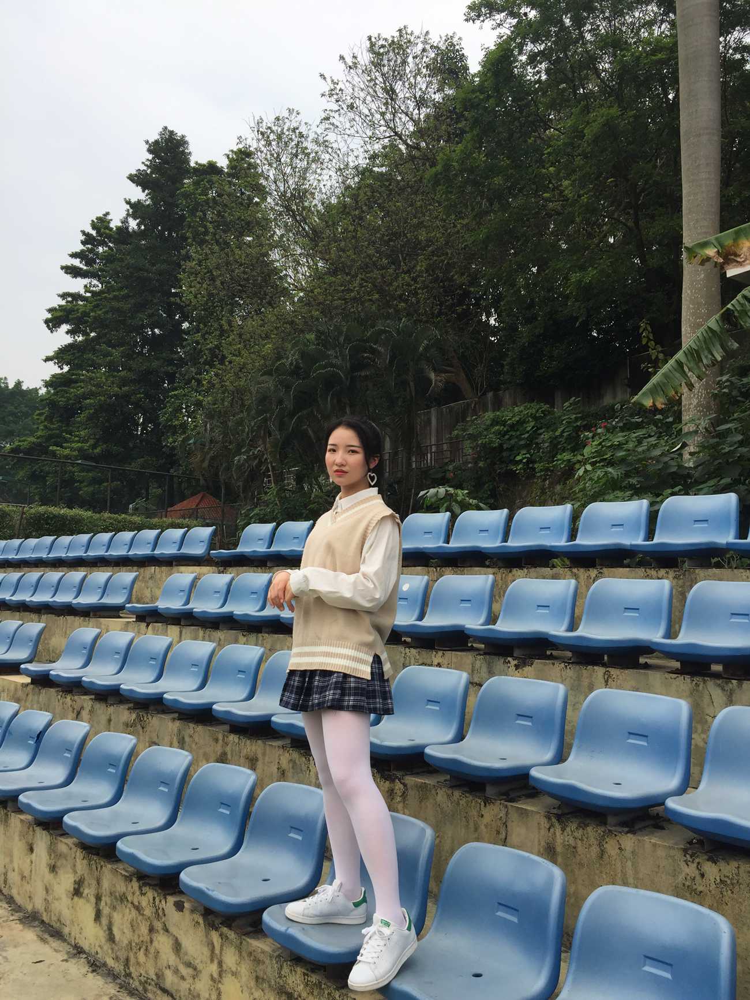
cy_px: 500
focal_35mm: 29
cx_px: 375
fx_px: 838
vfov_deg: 61.7
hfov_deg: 48.2
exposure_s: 1/1199
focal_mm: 4.15
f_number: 2.2
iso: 32
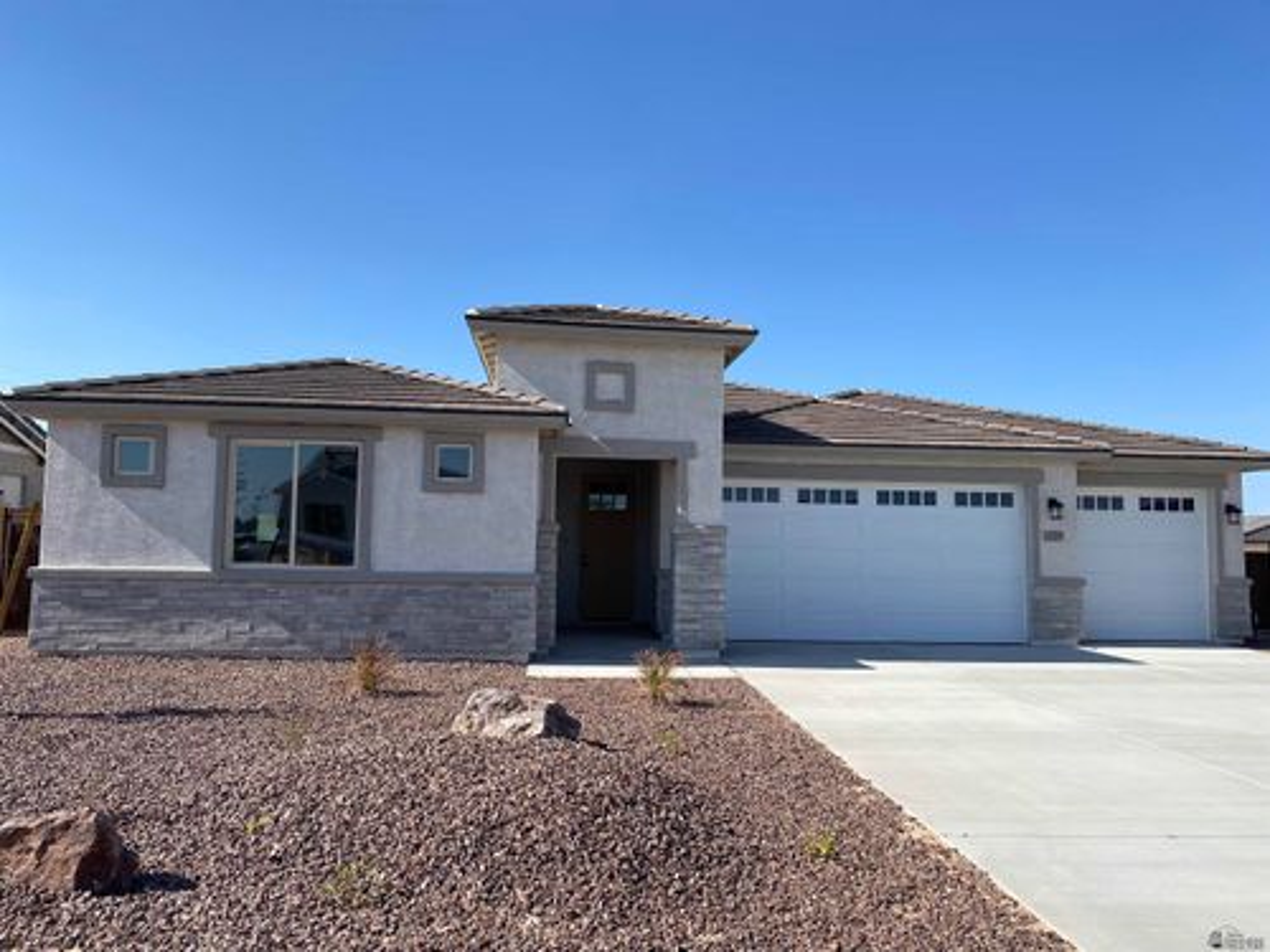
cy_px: 476
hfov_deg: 67.3
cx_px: 635
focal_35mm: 26
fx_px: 954
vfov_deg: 53.1
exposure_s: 1/2817
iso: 32
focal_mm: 4.25
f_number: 1.8
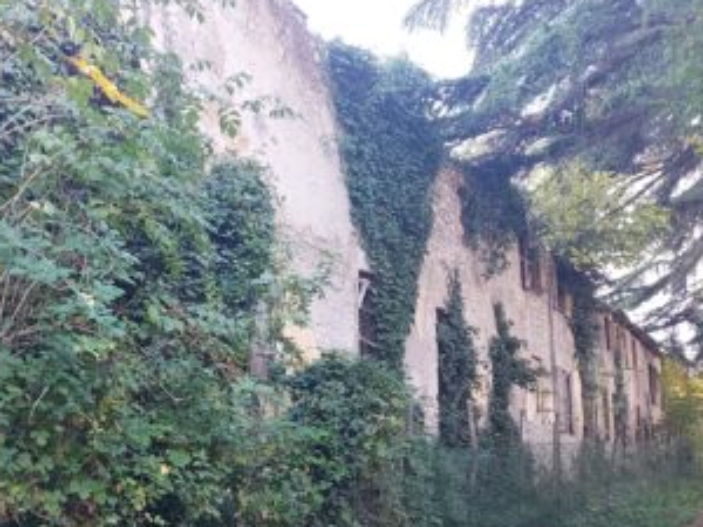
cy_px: 376
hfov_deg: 46.1
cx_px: 170
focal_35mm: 39
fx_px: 792
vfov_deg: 36.2
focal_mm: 5.23
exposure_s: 1/30
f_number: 1.8
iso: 200
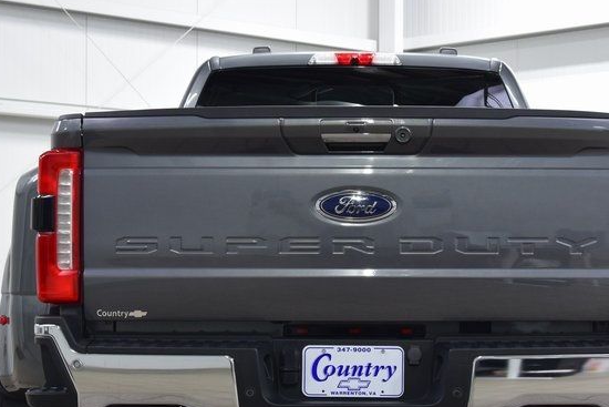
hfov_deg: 21.4
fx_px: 1607
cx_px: 361
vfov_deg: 14.4
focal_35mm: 95
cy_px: 284
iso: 640
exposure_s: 1/15
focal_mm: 34
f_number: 6.3
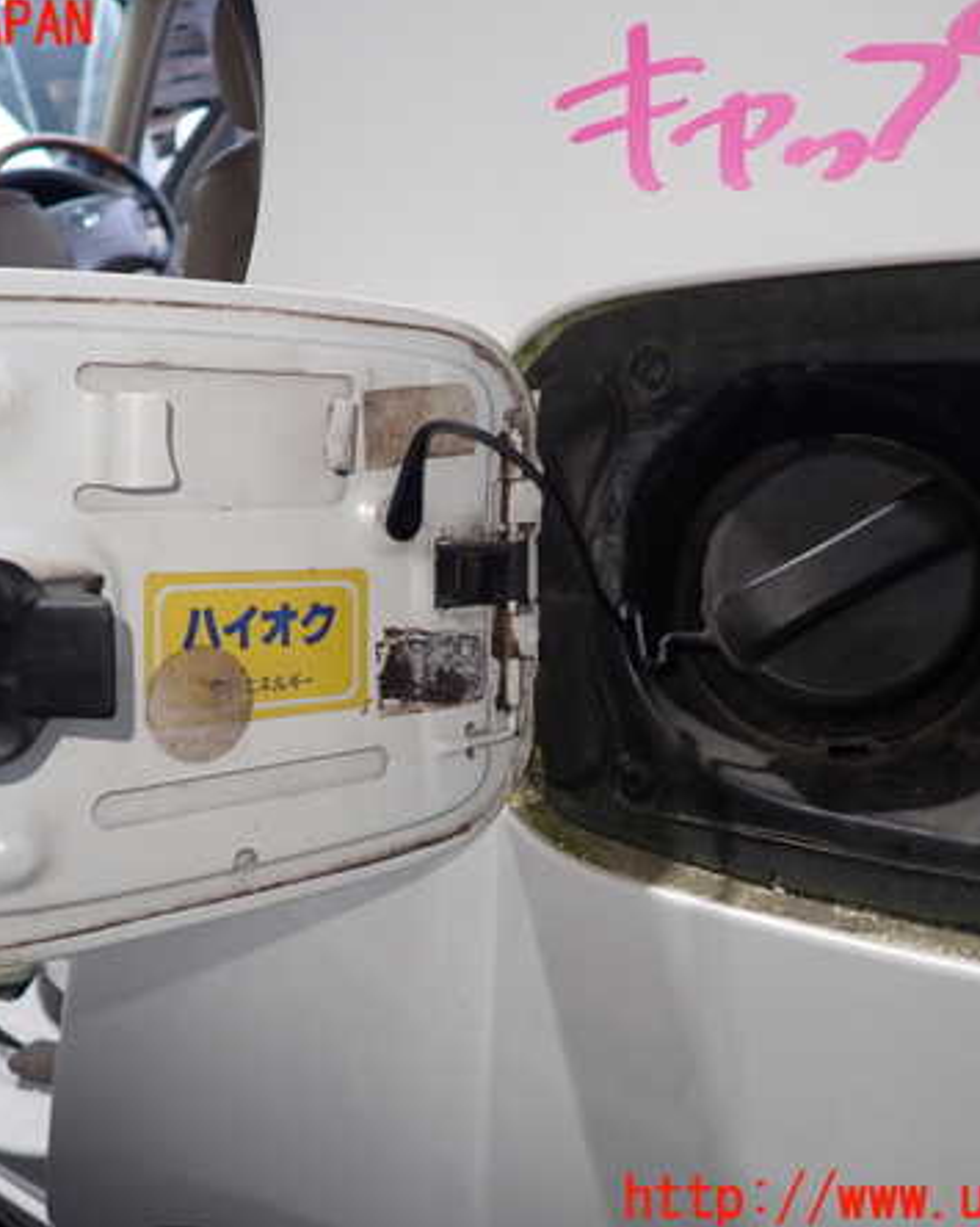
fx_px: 1197
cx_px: 420
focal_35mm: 33
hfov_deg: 44.4
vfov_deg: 54.2
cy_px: 614
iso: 200
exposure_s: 1/40
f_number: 2
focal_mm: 4.5
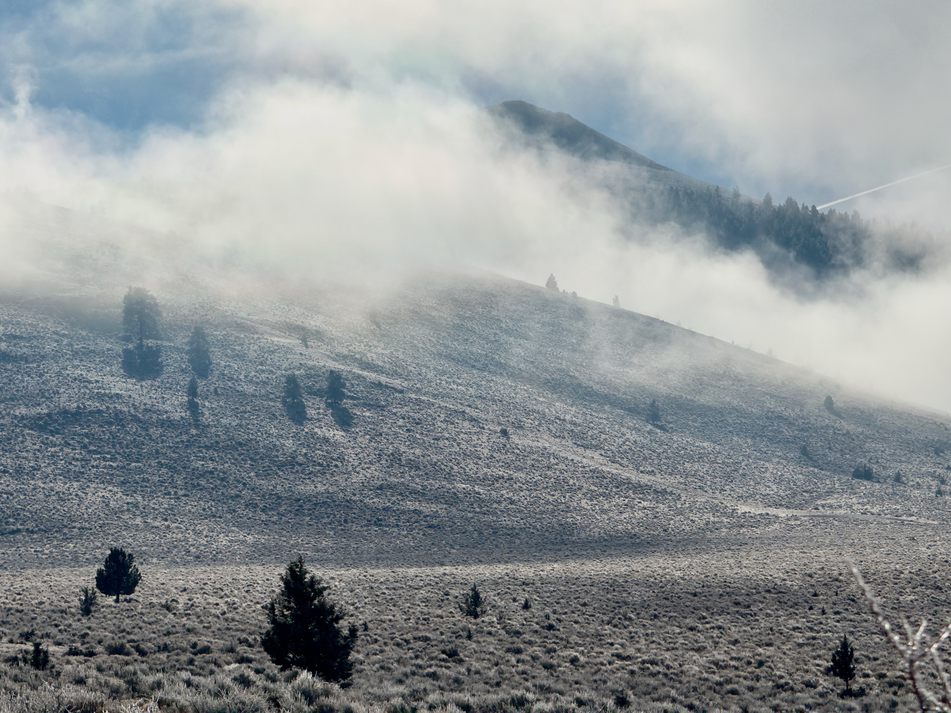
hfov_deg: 16.4
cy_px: 356
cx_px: 476
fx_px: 3297
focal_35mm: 120
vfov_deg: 12.3
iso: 40
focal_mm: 15.66
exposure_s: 1/16129
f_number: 2.8
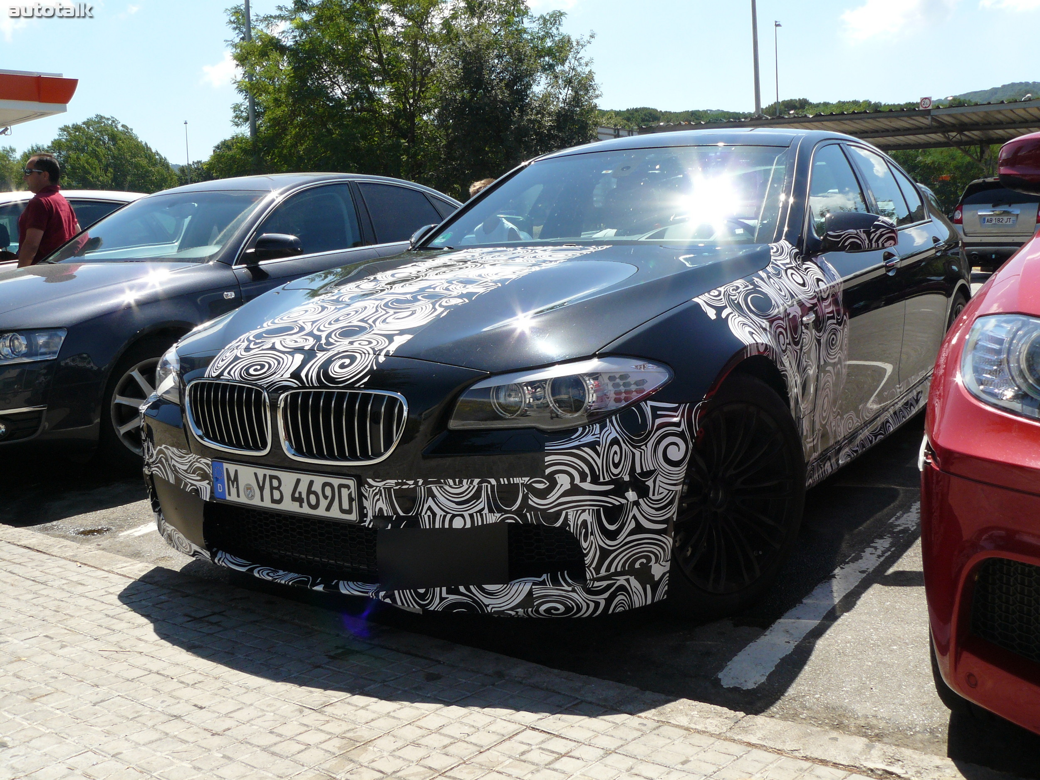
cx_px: 520
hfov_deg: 51.4
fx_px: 1082
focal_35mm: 36
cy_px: 390
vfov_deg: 39.7
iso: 100
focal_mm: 6
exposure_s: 1/320
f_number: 5.6
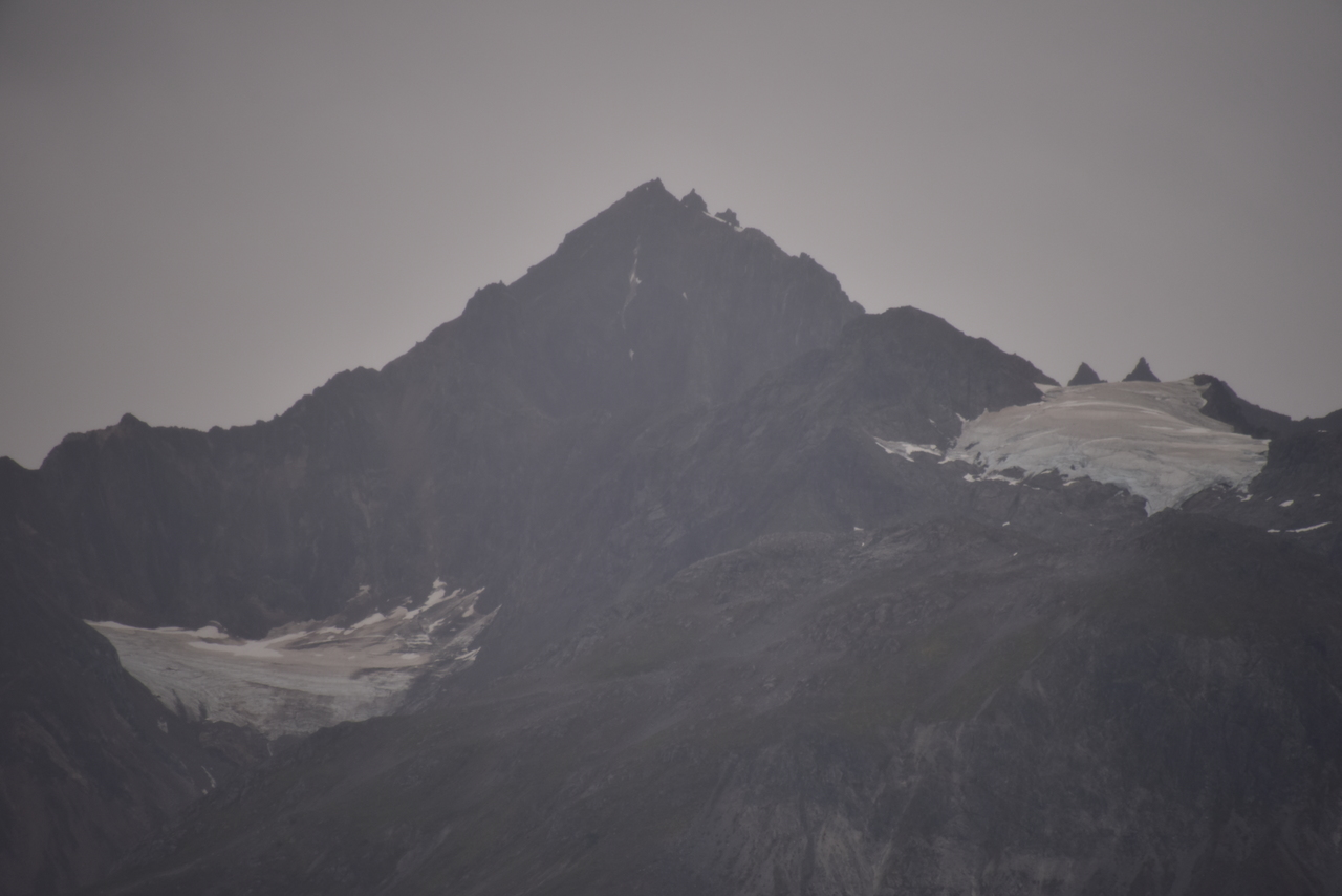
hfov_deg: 6.9
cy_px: 448
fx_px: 11185
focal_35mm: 300
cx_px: 671
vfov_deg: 4.6
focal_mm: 300
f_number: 5.6
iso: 400
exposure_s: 1/640
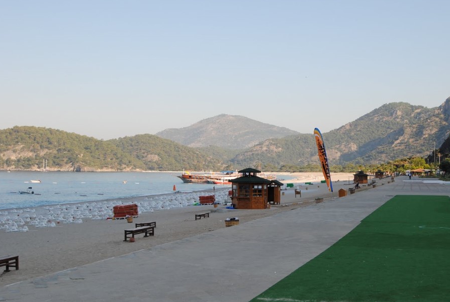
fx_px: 576
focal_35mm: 46
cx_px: 283
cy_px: 171
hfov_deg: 42.3
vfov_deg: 29.4
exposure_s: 1/200
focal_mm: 24
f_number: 6.3
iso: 100
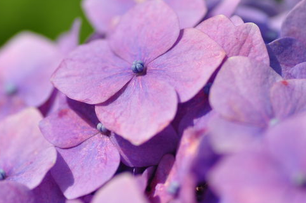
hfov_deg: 11.3
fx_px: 1545
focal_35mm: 182
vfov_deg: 7.5
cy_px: 72
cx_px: 136
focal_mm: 90
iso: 200
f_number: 4
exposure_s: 1/2500
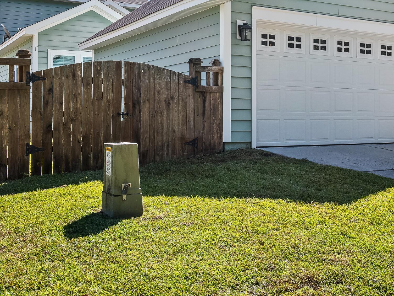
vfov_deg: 31.0
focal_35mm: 46
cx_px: 196
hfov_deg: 41.2
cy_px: 77
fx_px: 524
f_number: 7.1
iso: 200
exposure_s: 1/200
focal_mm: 16
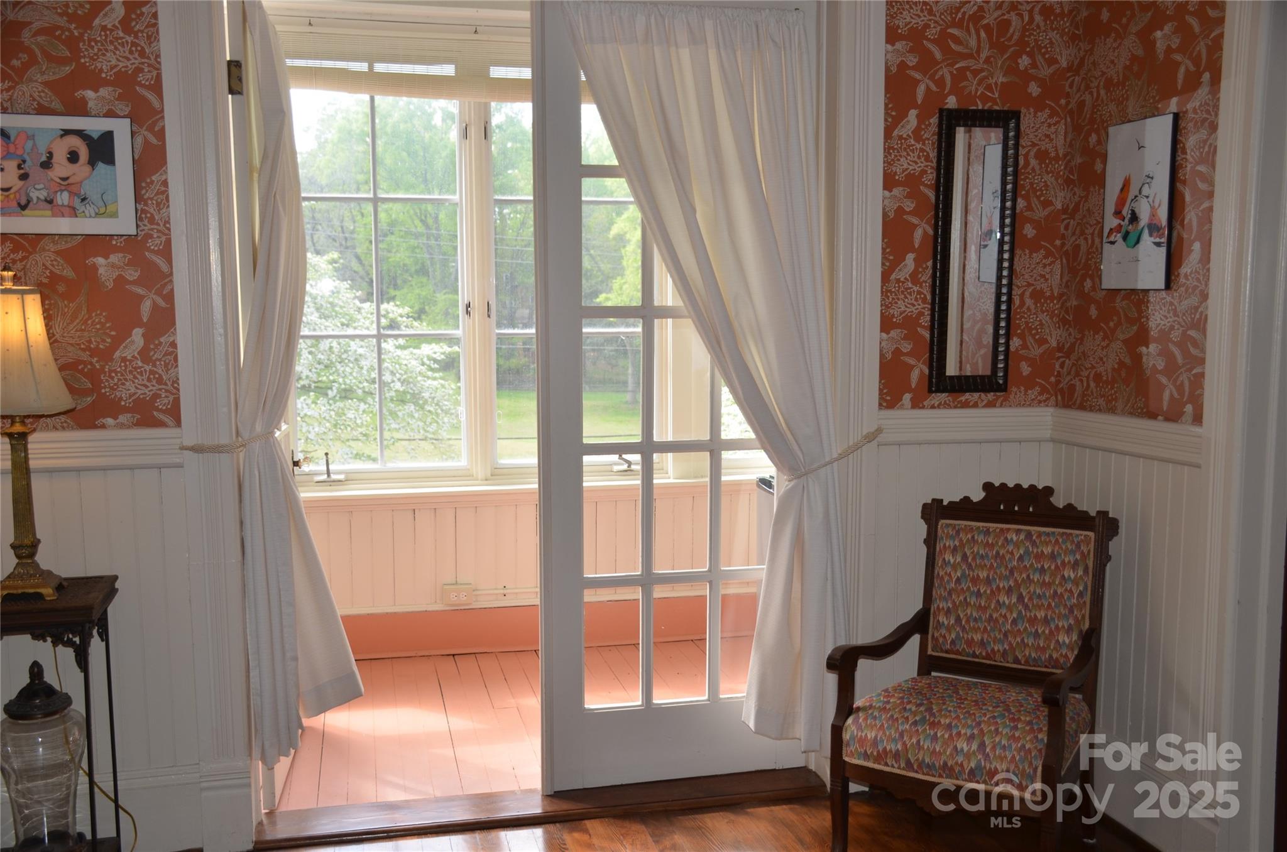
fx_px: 1284
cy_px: 426
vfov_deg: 36.7
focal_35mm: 36
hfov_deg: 53.2
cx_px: 644
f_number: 3.8
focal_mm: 24
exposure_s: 1/125
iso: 200
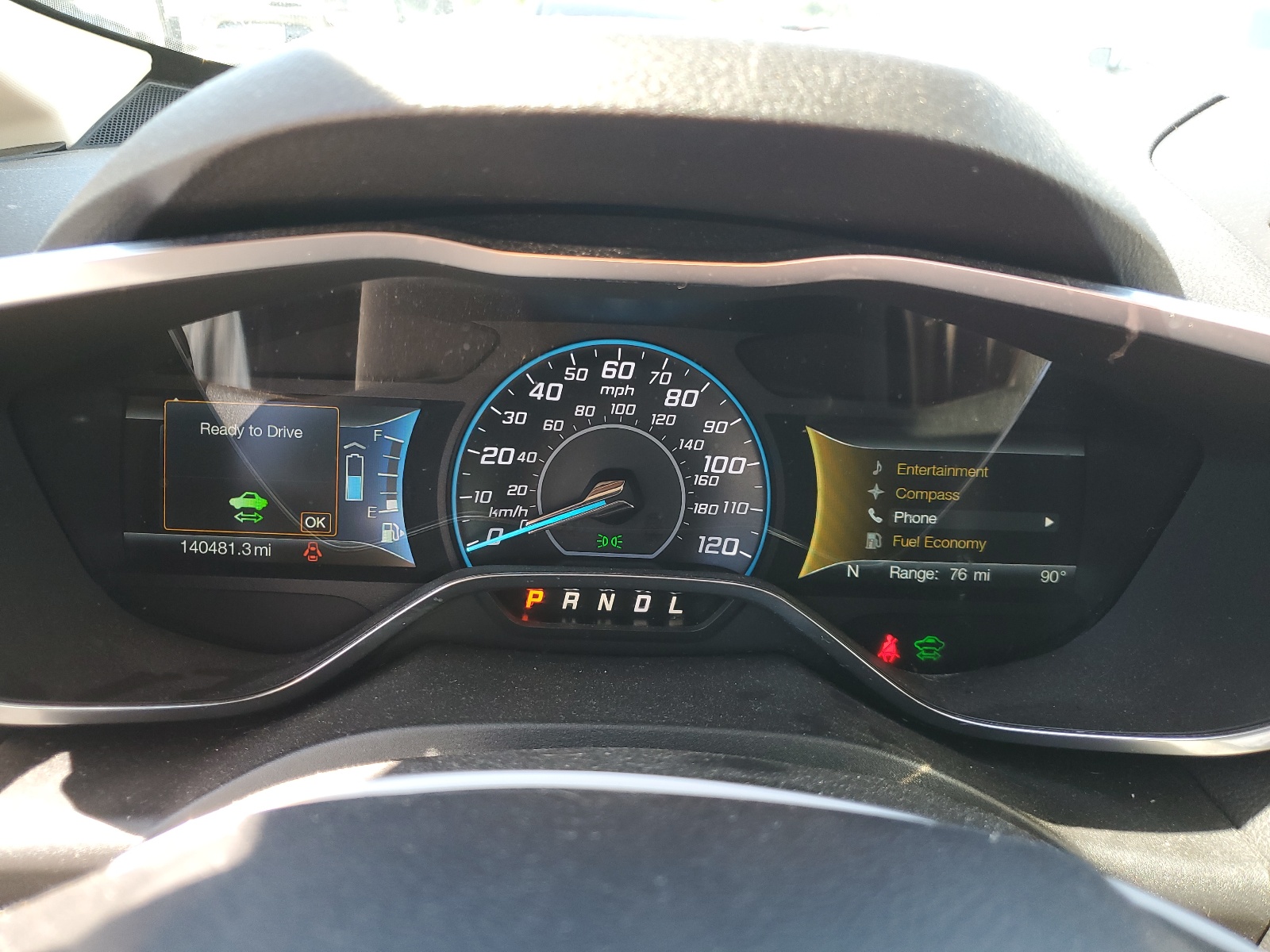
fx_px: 954
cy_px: 476
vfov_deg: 53.1
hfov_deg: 67.3
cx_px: 635
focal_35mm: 26
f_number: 1.5
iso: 66
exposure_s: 1/120
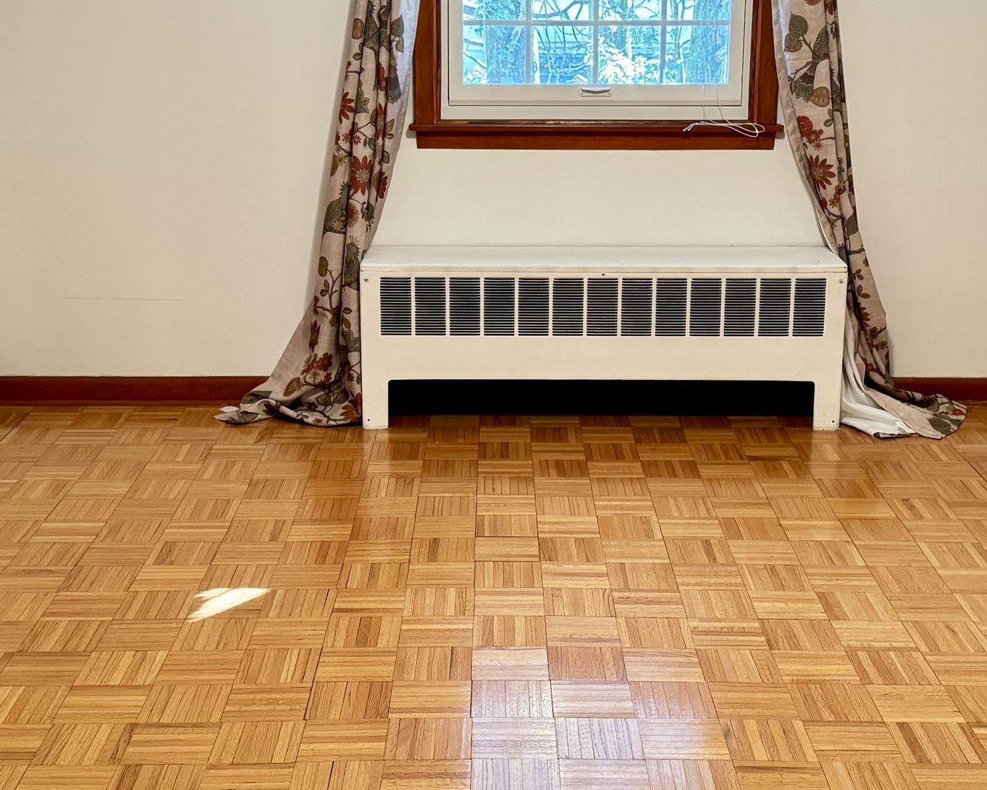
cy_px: 316
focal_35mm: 53
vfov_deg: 28.5
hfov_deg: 35.4
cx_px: 524
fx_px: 1548
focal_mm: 6.76
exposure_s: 1/40
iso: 640
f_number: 1.78
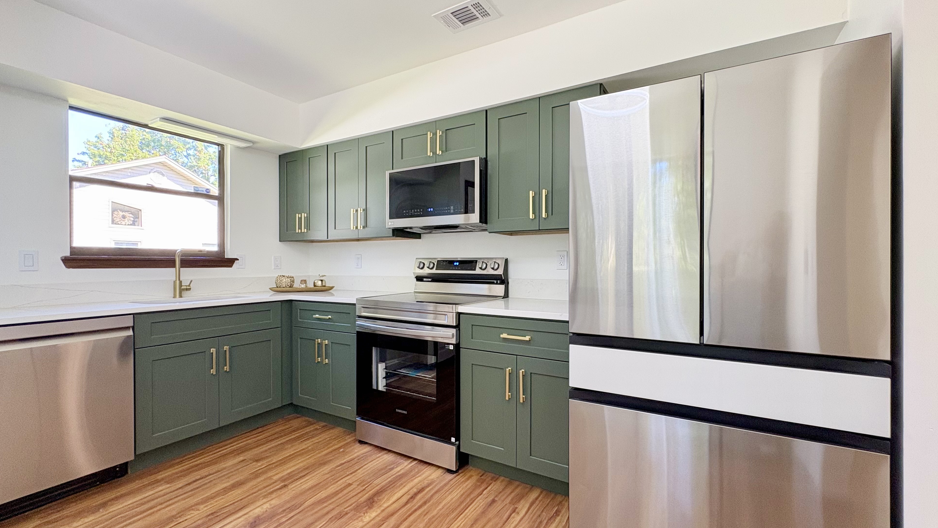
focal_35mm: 16
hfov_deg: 99.4
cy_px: 266
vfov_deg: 67.1
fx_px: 398
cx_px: 479
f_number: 2.2
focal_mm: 2.22
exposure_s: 1/99
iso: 160
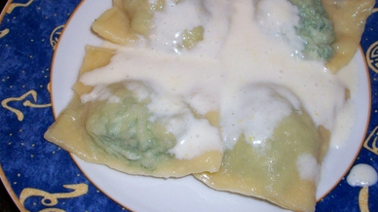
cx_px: 198
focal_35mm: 43
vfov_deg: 27.7
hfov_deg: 47.4
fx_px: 431
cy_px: 113
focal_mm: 5.7
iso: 160
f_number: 2.8
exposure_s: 1/60
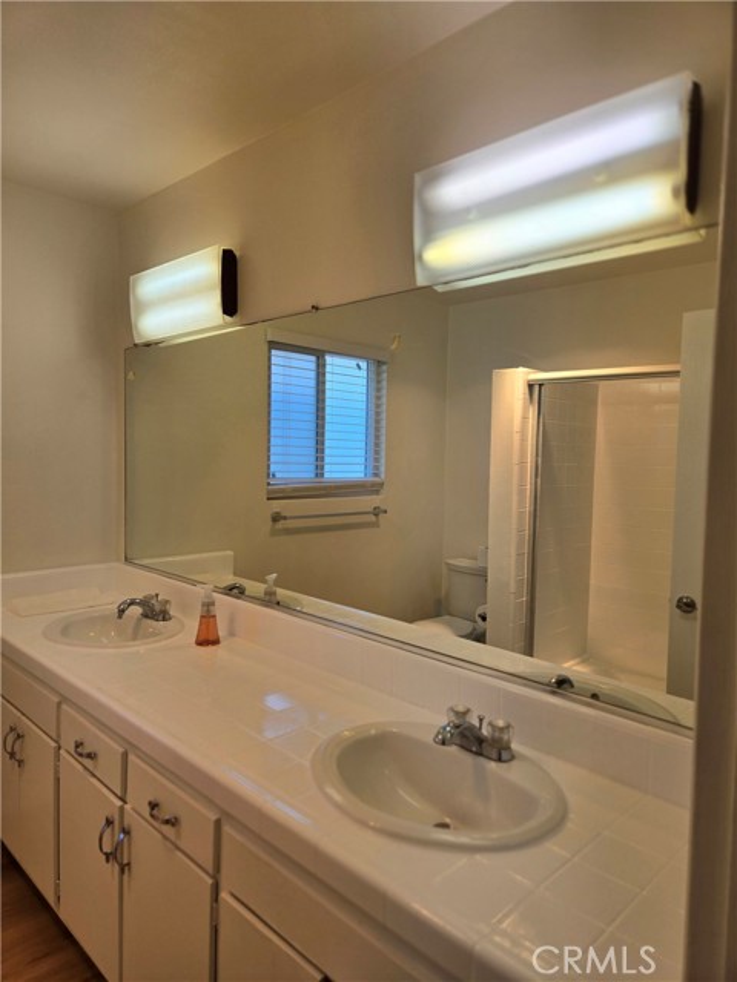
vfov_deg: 73.9
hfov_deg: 58.9
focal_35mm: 23
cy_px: 491
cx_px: 368
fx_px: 653
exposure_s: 1/175
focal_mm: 5.4
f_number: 1.8
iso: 25
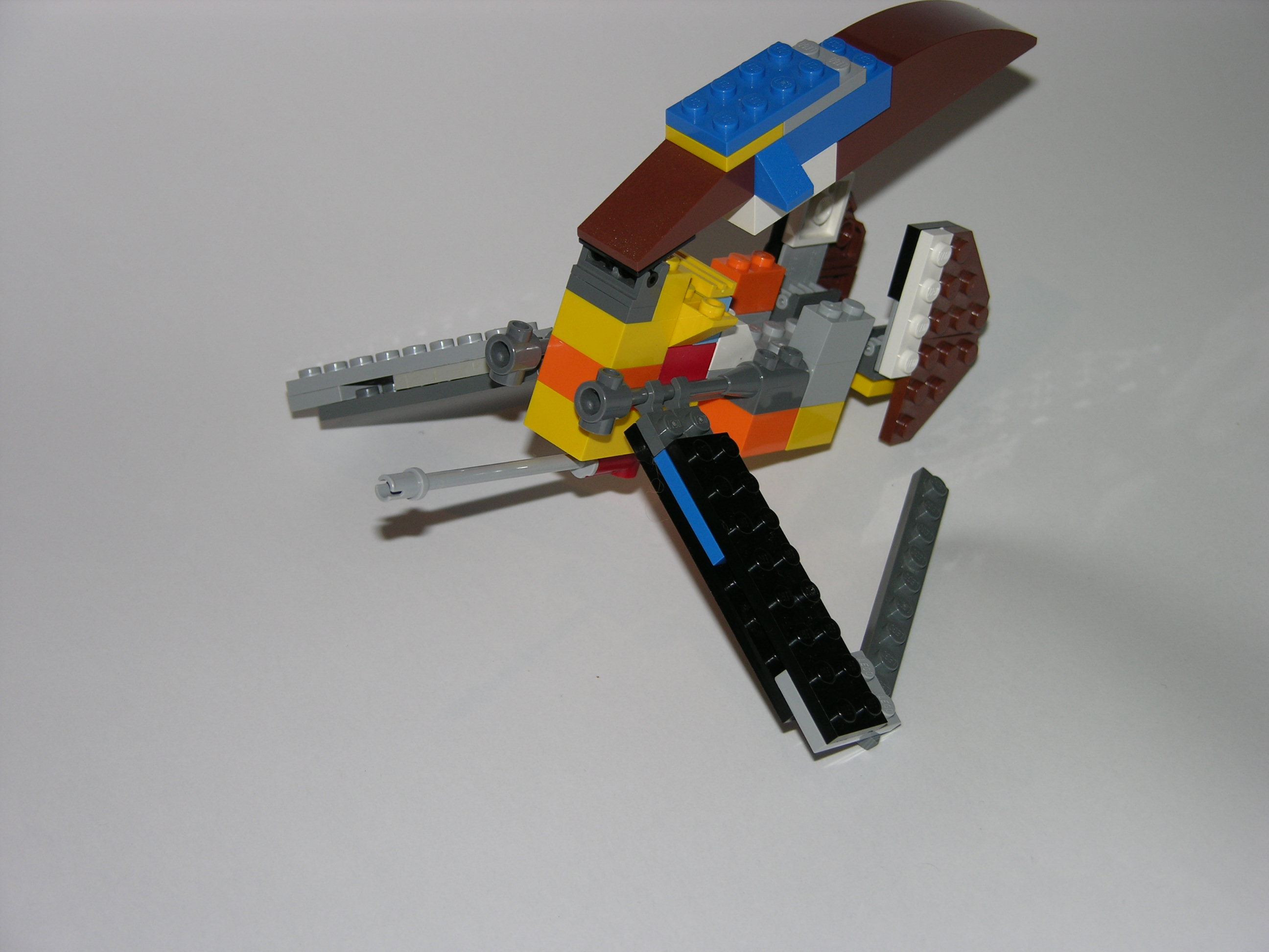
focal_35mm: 78
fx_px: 2859
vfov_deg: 18.9
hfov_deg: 25.0
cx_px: 634
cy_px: 476
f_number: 3.4
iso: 50
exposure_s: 1/120
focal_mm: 19.9
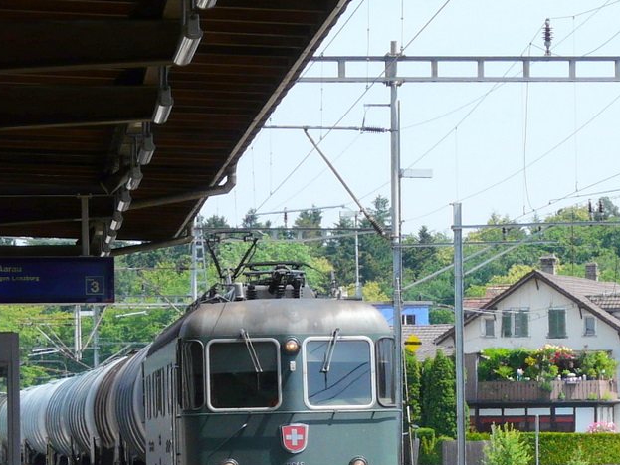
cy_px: 365
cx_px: 267
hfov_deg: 13.1
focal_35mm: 151
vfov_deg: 9.8
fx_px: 2704
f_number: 5.6
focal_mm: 15.4
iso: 100
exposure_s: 1/250
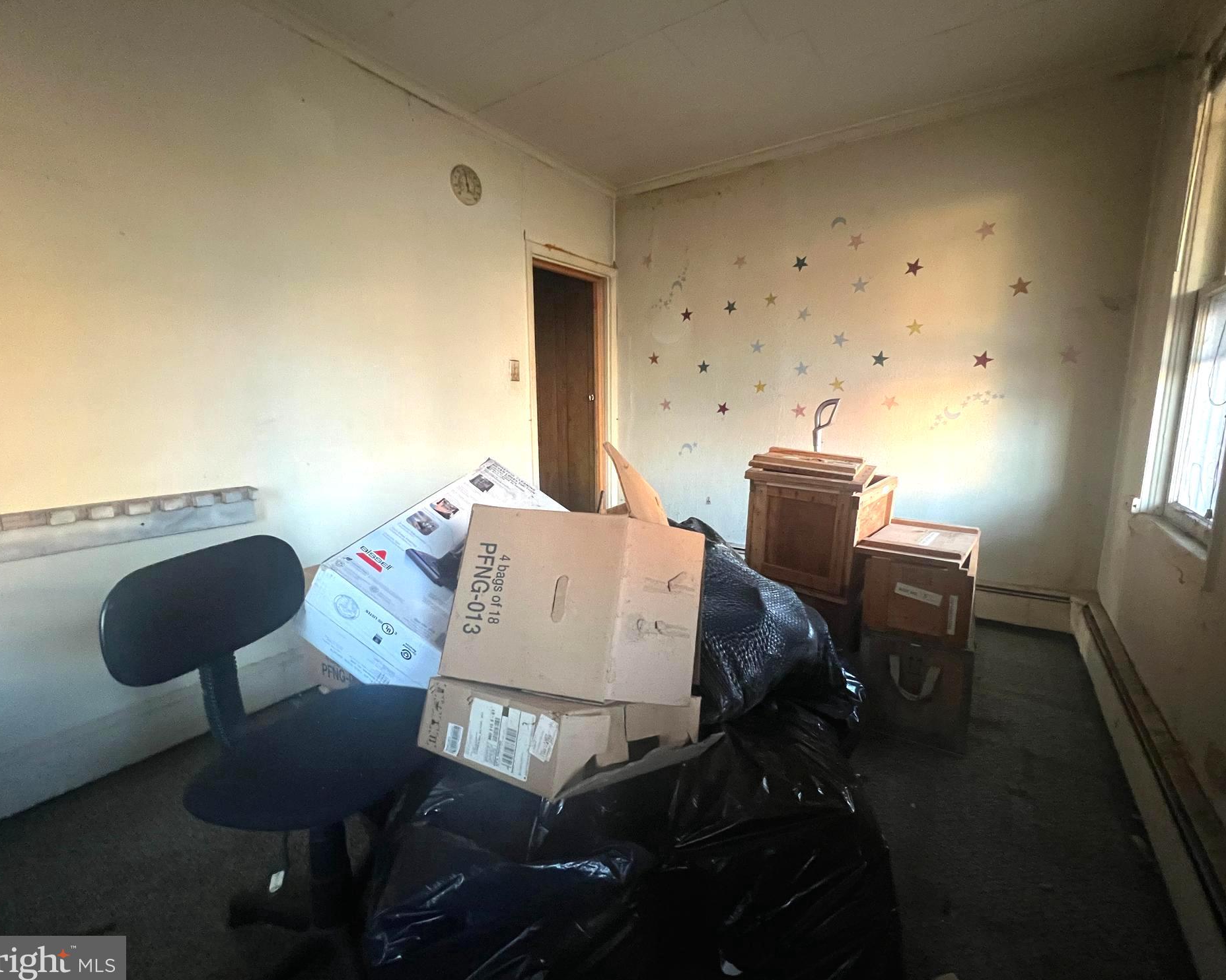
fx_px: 508
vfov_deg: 88.0
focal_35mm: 14
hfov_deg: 100.6
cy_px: 483
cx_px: 637
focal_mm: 1.57
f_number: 1.8
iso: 640
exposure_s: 1/60
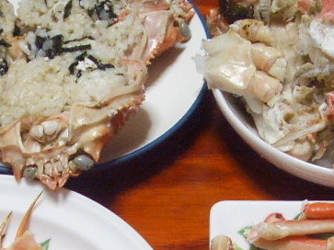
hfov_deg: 17.9
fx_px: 1061
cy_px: 277
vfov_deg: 13.2
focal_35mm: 110
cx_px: 143
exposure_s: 1/8
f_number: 3.5
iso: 150
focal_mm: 6.6
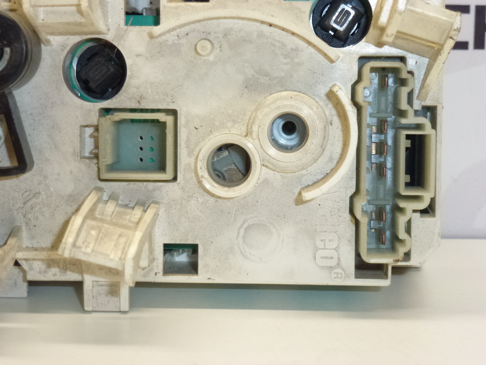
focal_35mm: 89
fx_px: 1250
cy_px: 182
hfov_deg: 22.0
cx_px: 243
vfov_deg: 16.6
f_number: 4.9
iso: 400
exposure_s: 1/80
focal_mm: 16
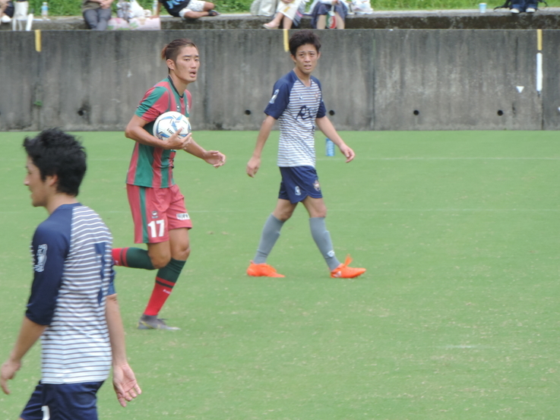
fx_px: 7637
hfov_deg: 4.2
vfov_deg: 3.2
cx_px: 283
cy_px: 211
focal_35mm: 472
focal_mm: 77.5
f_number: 4.9
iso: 180
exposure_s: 1/250
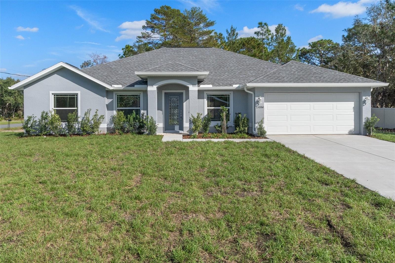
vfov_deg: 50.4
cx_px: 198
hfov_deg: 70.4
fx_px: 280
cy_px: 132
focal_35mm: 26
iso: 640
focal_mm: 17
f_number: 8
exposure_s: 1/800
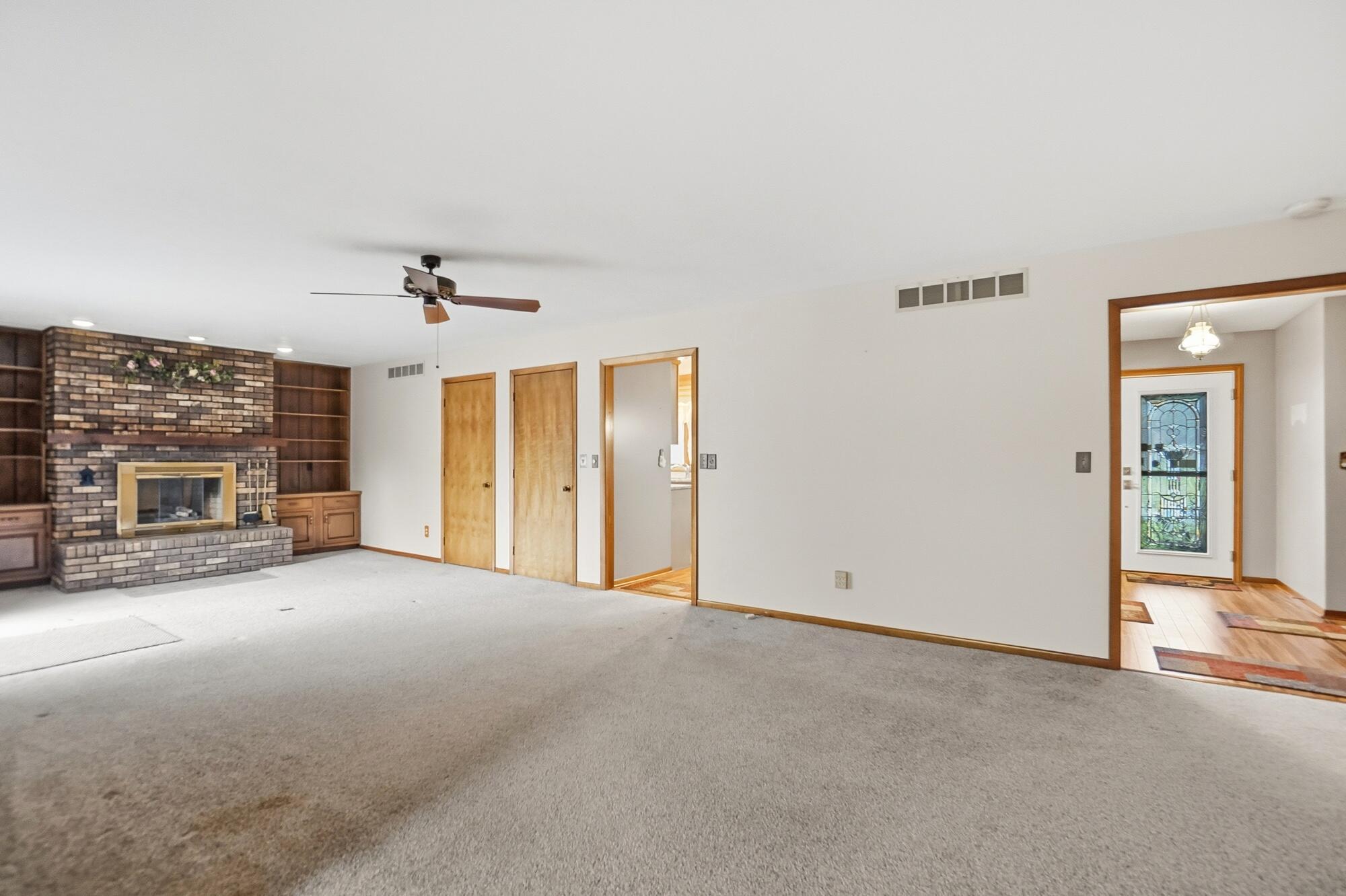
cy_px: 448
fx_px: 561
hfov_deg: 100.4
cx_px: 673
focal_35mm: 15
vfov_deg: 77.3
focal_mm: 10
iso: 125
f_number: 5.6
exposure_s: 1/30
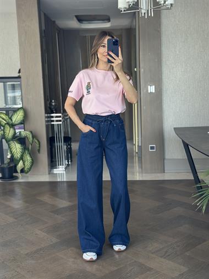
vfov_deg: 39.6
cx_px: 104
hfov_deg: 30.3
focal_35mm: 48
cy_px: 140
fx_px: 386
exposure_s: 1/100
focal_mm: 6.86
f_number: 1.78
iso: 125
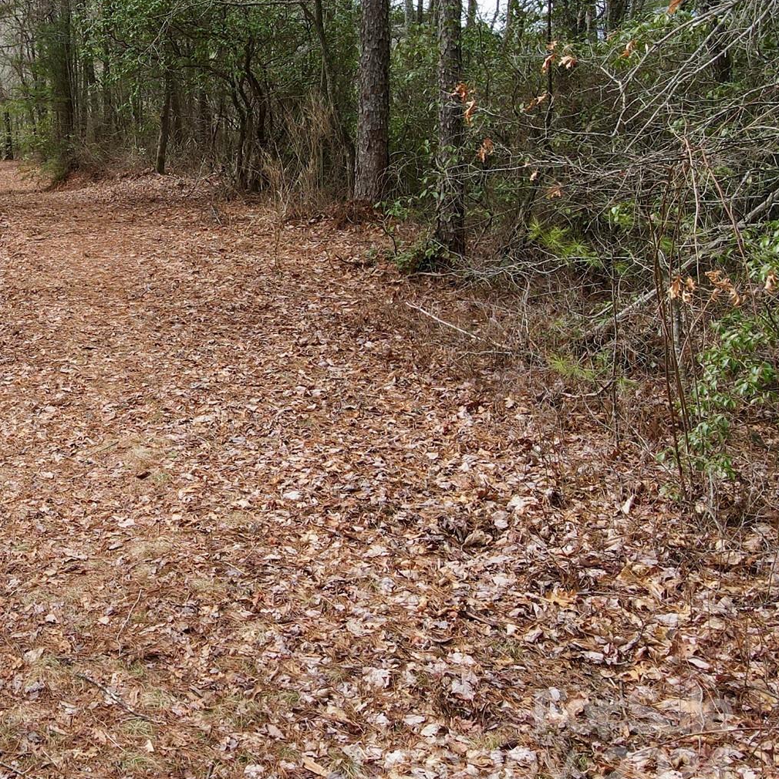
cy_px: 241
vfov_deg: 38.6
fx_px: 1095
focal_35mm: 43
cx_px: -1
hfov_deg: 35.4
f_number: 2.8
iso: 100
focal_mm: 4.5
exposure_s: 1/160
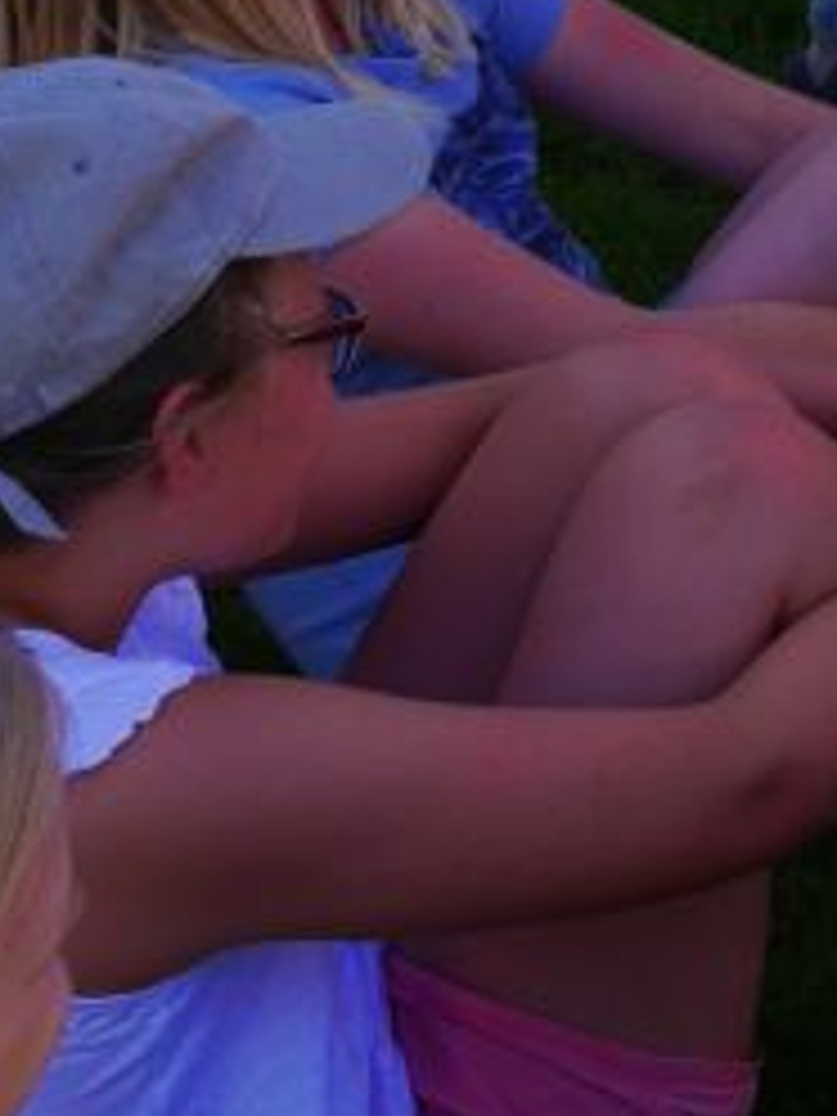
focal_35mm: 153
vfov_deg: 12.2
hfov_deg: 9.1
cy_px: -616
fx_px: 4933
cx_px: 1660
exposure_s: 1/250
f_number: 6.3
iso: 160
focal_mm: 19
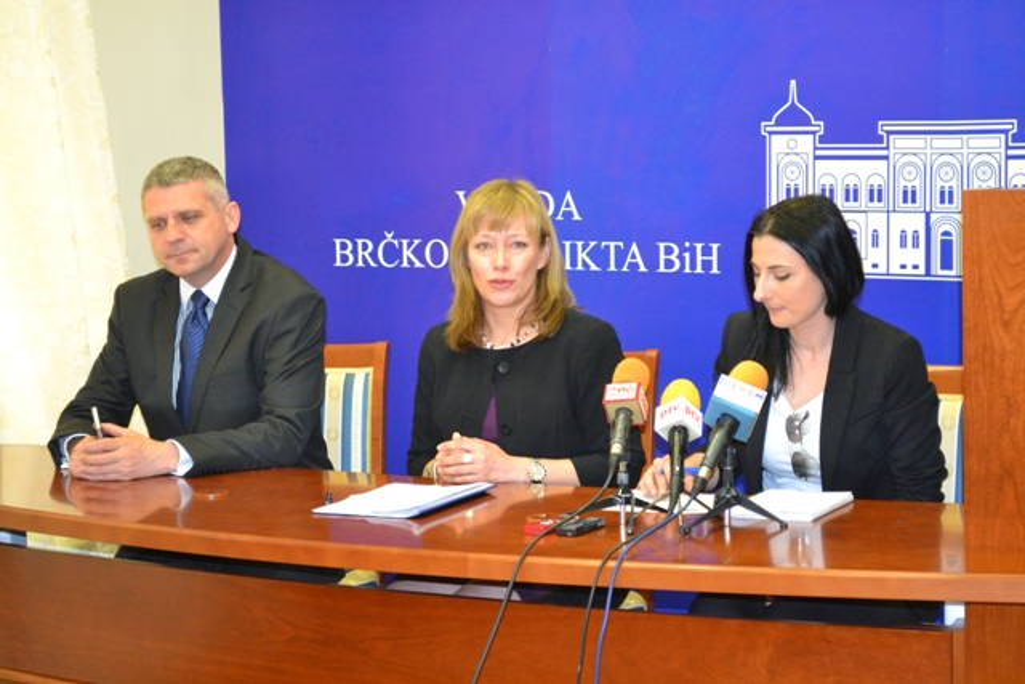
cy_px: 342
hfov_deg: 26.0
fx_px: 2221
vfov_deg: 17.5
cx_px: 512
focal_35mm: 78
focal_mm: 52
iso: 2200
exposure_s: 1/60
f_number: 5.6
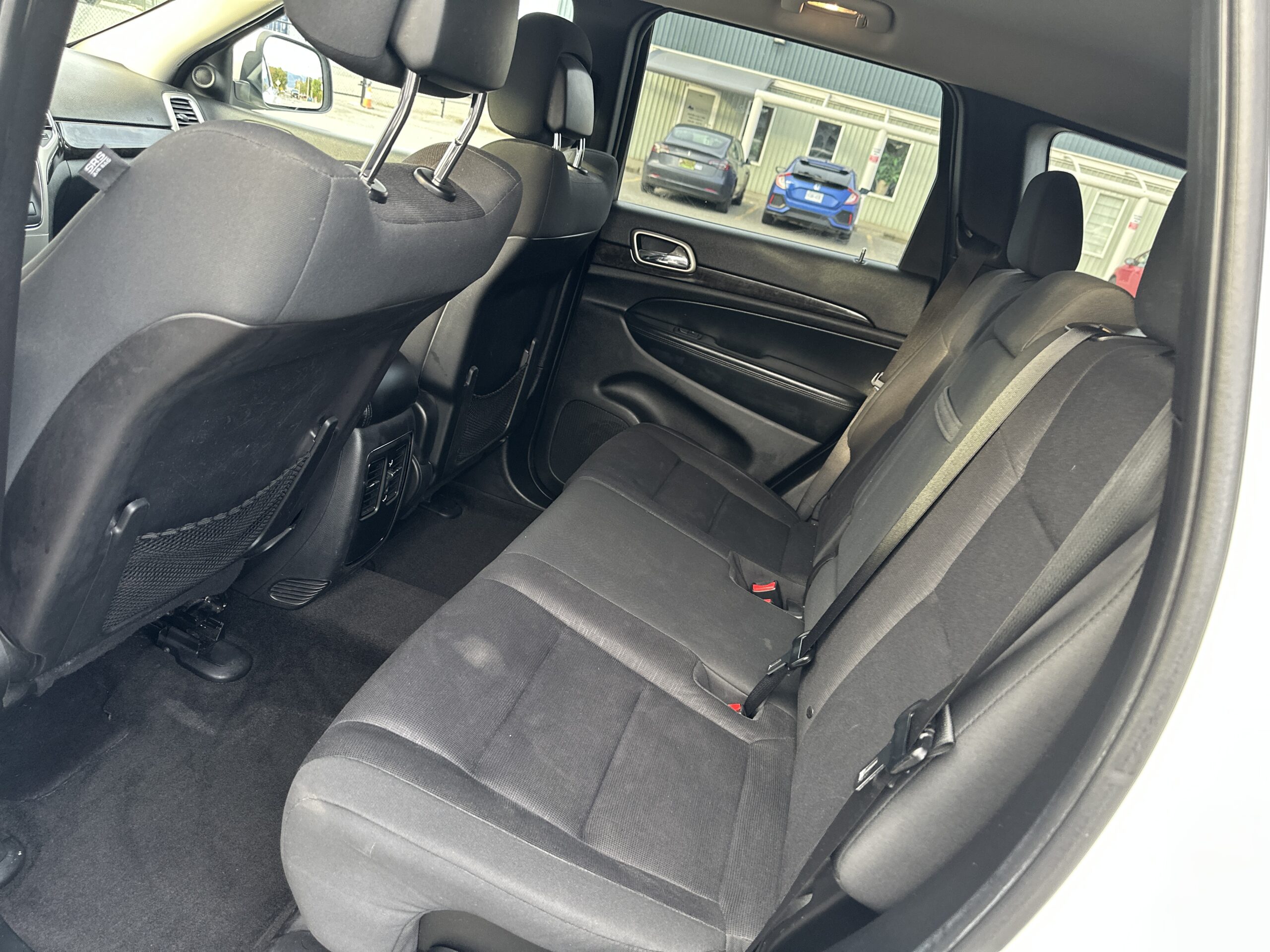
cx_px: 635
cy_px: 476
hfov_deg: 71.6
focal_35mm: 24
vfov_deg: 56.8
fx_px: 881
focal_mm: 6.86
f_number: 1.78
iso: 250
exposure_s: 1/66
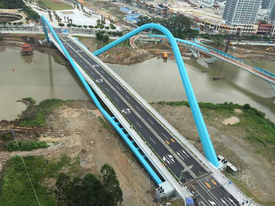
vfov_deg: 48.2
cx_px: 138
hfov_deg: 61.7
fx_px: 230
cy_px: 103
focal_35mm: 29
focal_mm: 4.15
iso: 25
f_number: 2.2
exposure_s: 1/761
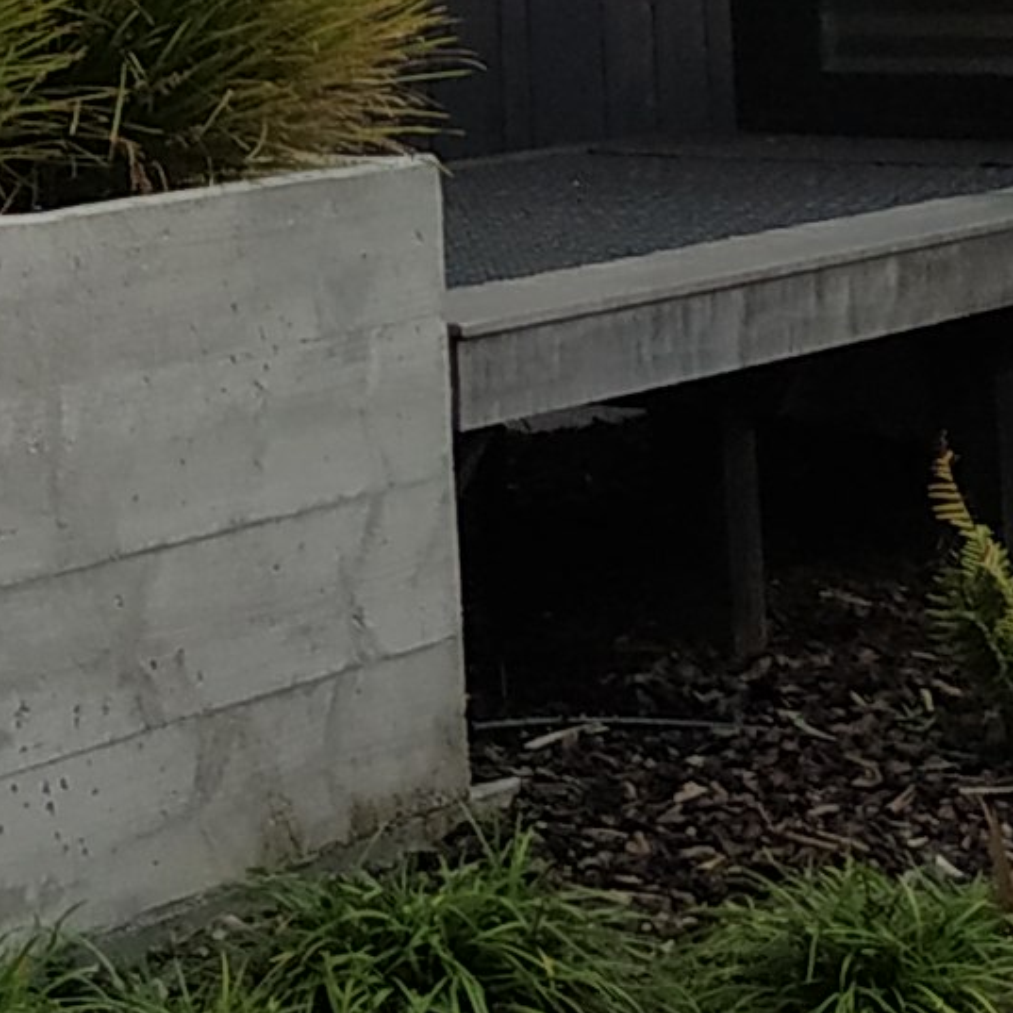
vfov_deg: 10.5
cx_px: -736
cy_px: -711
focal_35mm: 158
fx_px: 5231
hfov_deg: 10.5
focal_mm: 3.94
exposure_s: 1/2304
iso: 250
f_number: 1.9
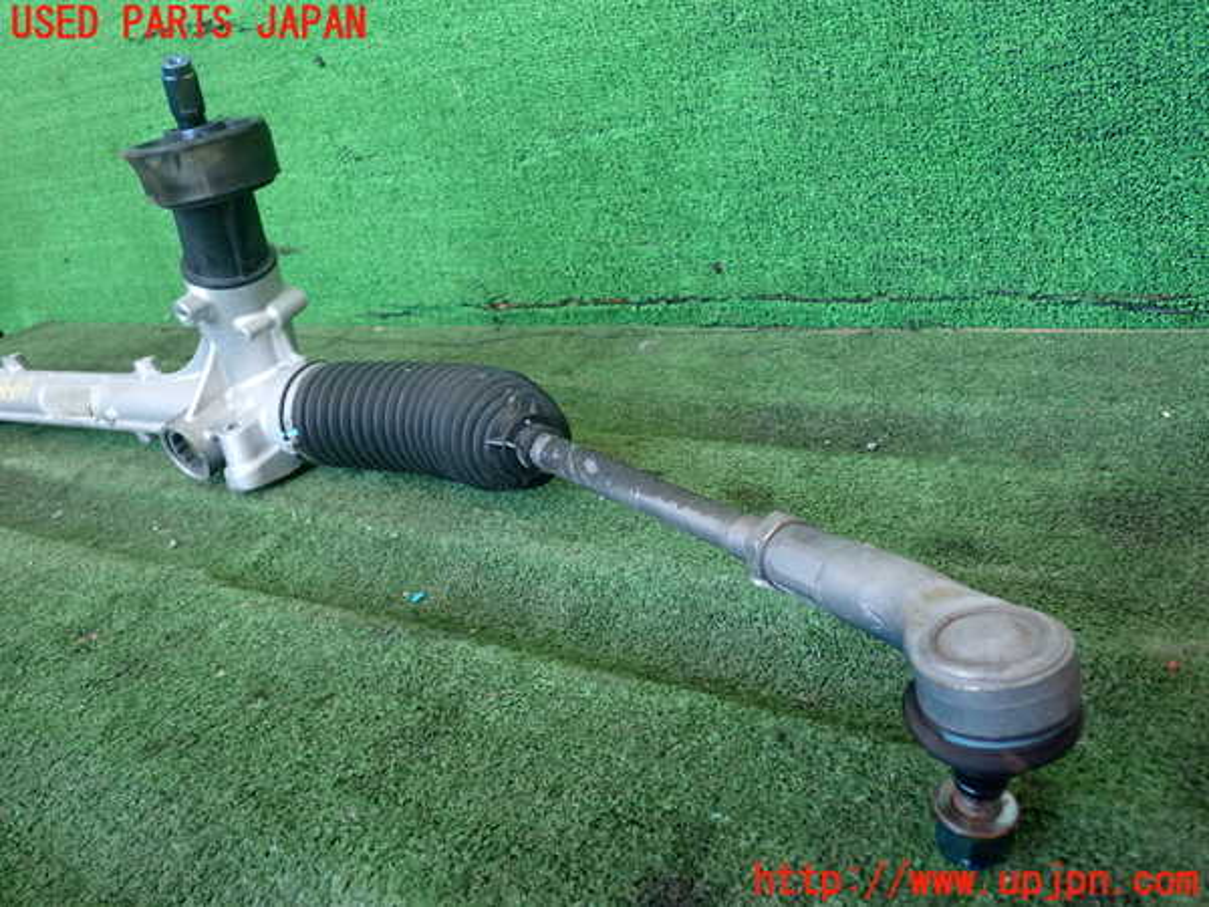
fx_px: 1118
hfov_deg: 56.8
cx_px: 604
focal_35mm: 32
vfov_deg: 44.2
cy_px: 454
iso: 400
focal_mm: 5.79
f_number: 2.4
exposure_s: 1/125
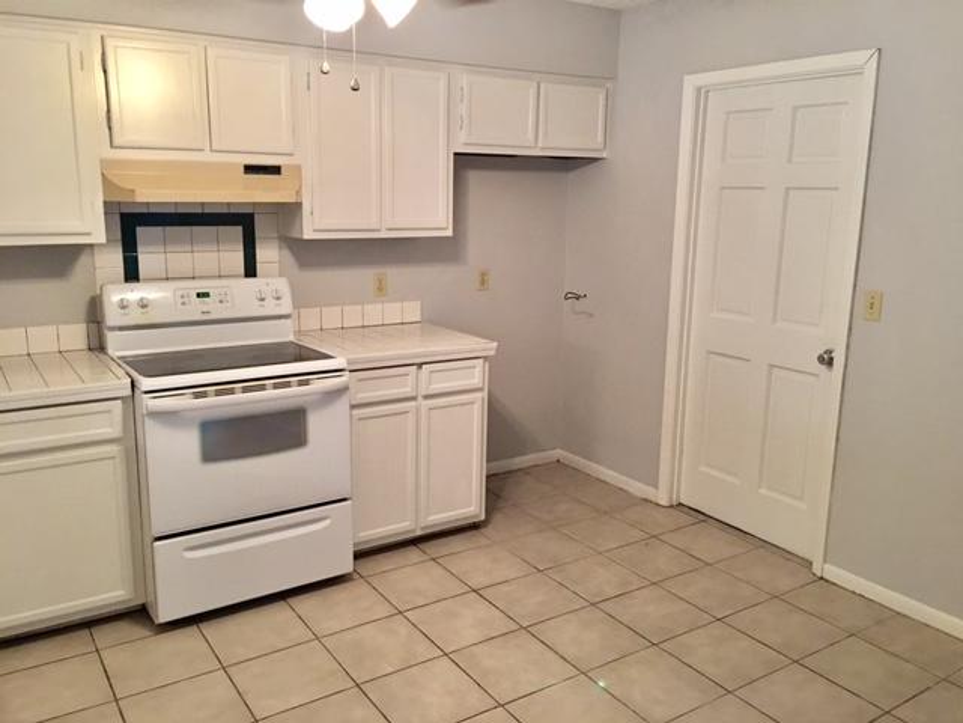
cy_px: 362
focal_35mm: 29
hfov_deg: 61.7
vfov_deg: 48.2
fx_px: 807
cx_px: 482
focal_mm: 4.15
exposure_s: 1/15
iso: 125
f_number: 2.2
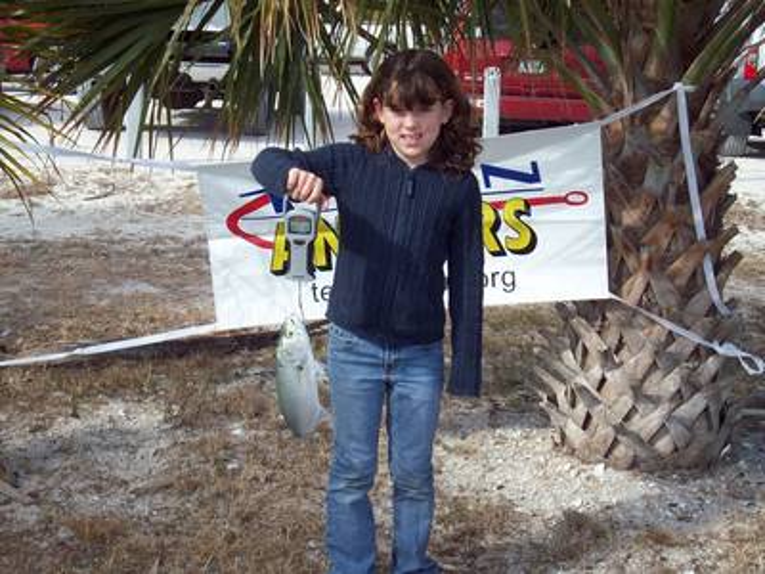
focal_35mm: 64
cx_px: 382
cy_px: 287
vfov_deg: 22.9
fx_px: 1414
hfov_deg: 30.3
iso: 80
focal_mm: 10.7
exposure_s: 1/550
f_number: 3.8
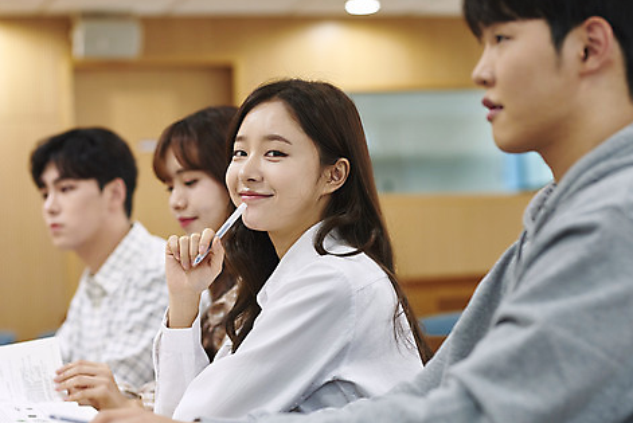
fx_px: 1901
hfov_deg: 18.9
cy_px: 231
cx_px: 263
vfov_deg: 12.7
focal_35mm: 108
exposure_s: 1/160
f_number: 2.8
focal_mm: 85
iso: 1000
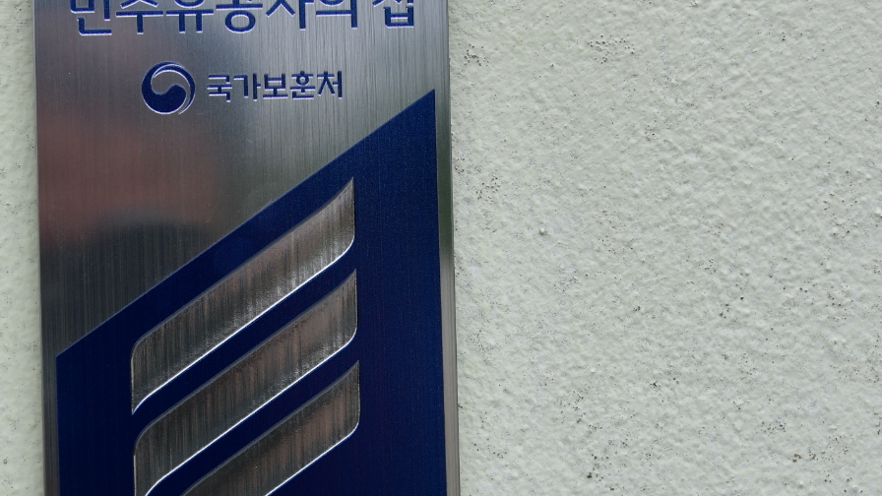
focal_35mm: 125
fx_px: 2923
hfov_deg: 17.1
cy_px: 339
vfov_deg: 9.7
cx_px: 267
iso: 125
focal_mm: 55
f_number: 8
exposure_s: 1/250
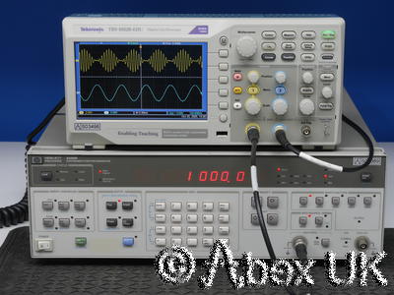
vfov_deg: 16.1
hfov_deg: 21.3
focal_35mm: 92
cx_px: 197
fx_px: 1047
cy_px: 148
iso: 400
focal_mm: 46
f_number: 11
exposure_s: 1/10
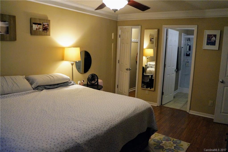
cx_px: 114
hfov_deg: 67.4
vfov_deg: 47.8
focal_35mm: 27
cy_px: 76
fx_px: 171
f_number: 3.5
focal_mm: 18
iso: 2500
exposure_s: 1/160
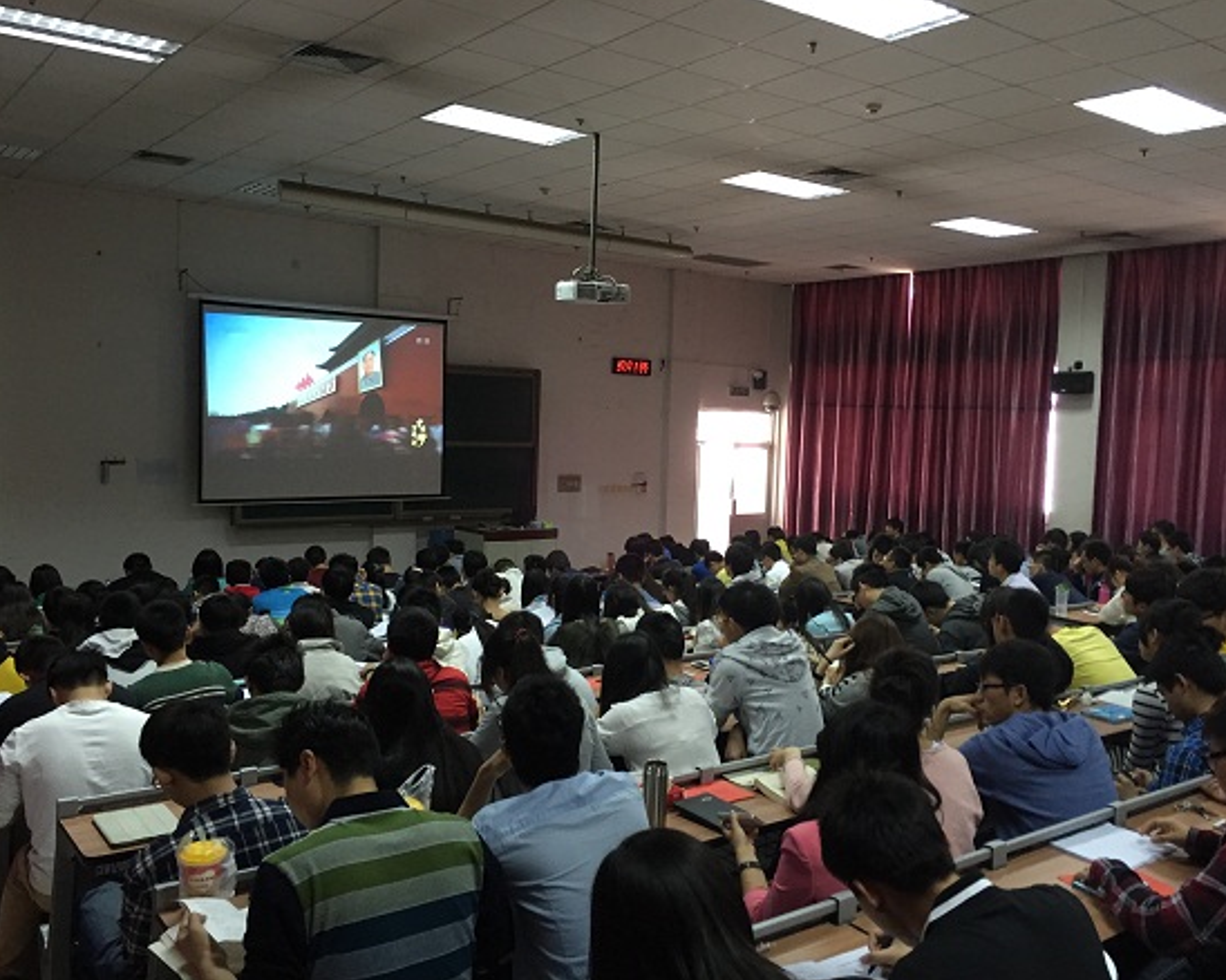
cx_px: 664
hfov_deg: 57.1
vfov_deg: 47.1
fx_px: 1124
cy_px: 486
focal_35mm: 31
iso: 160
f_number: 2.2
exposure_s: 1/33
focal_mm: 4.15
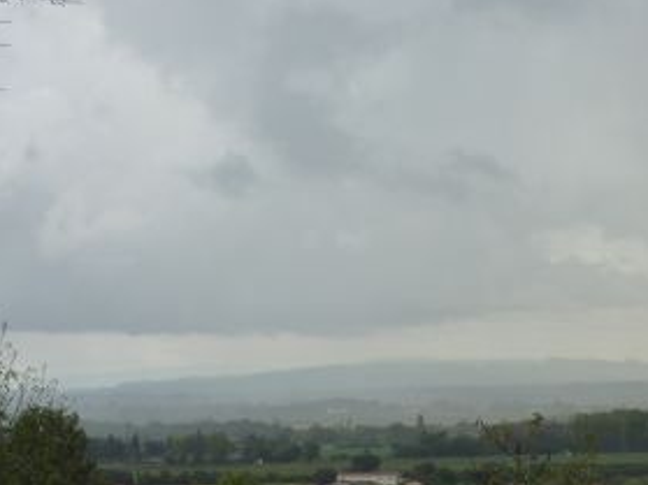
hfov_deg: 16.5
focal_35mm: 119
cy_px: 336
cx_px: 420
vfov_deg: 12.4
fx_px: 2227
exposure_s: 1/200
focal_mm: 13.7
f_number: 4.2
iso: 125
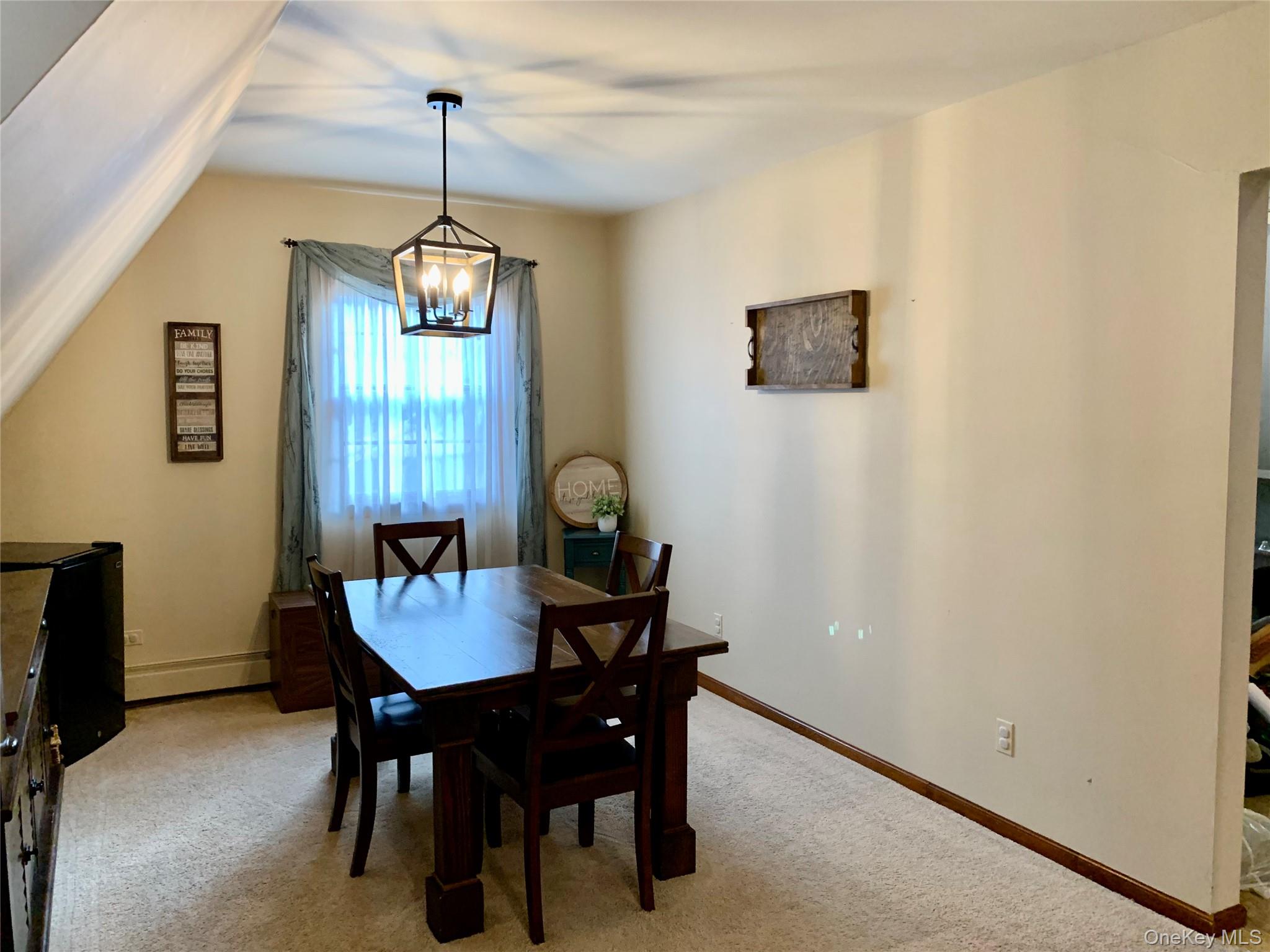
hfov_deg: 67.3
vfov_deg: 53.1
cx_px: 635
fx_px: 954
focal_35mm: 26
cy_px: 476
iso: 250
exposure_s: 1/60
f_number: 1.8
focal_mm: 4.25
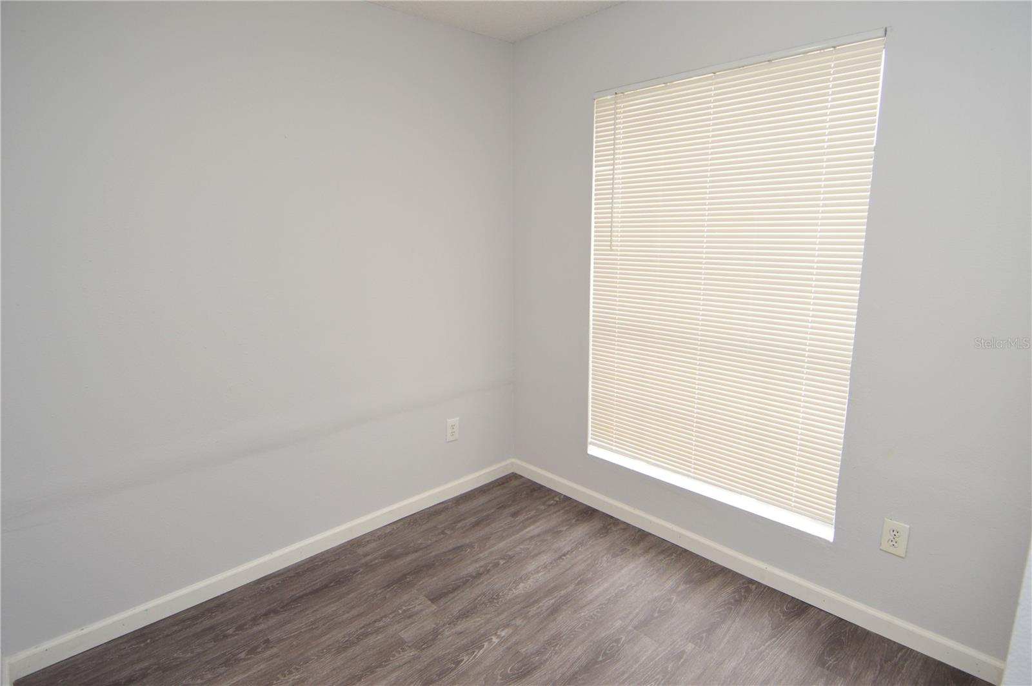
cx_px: 516
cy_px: 343
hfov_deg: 90.1
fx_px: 515
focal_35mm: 18
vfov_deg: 67.3
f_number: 4.5
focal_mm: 12
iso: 400
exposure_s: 1/80
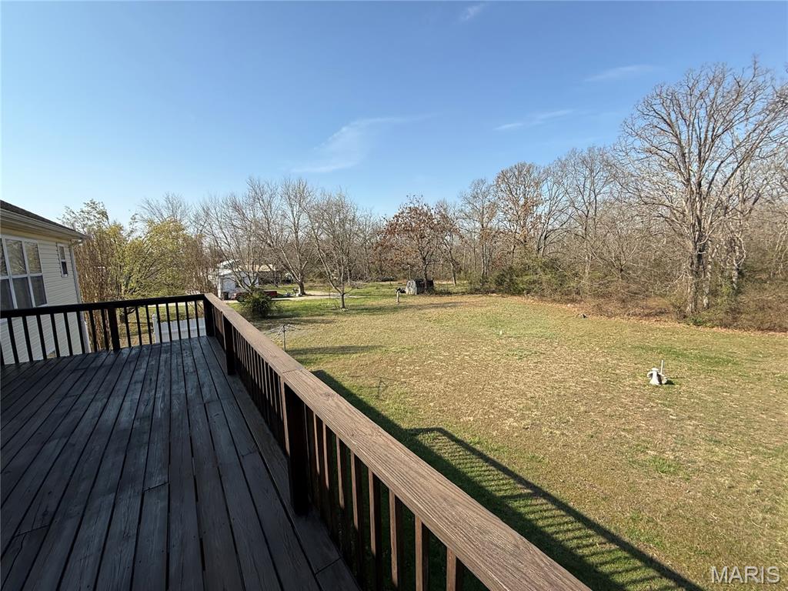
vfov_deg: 85.7
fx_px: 319
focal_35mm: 14
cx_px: 394
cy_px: 296
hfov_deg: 102.1
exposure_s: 1/1259
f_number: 2.2
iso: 50
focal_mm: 2.22
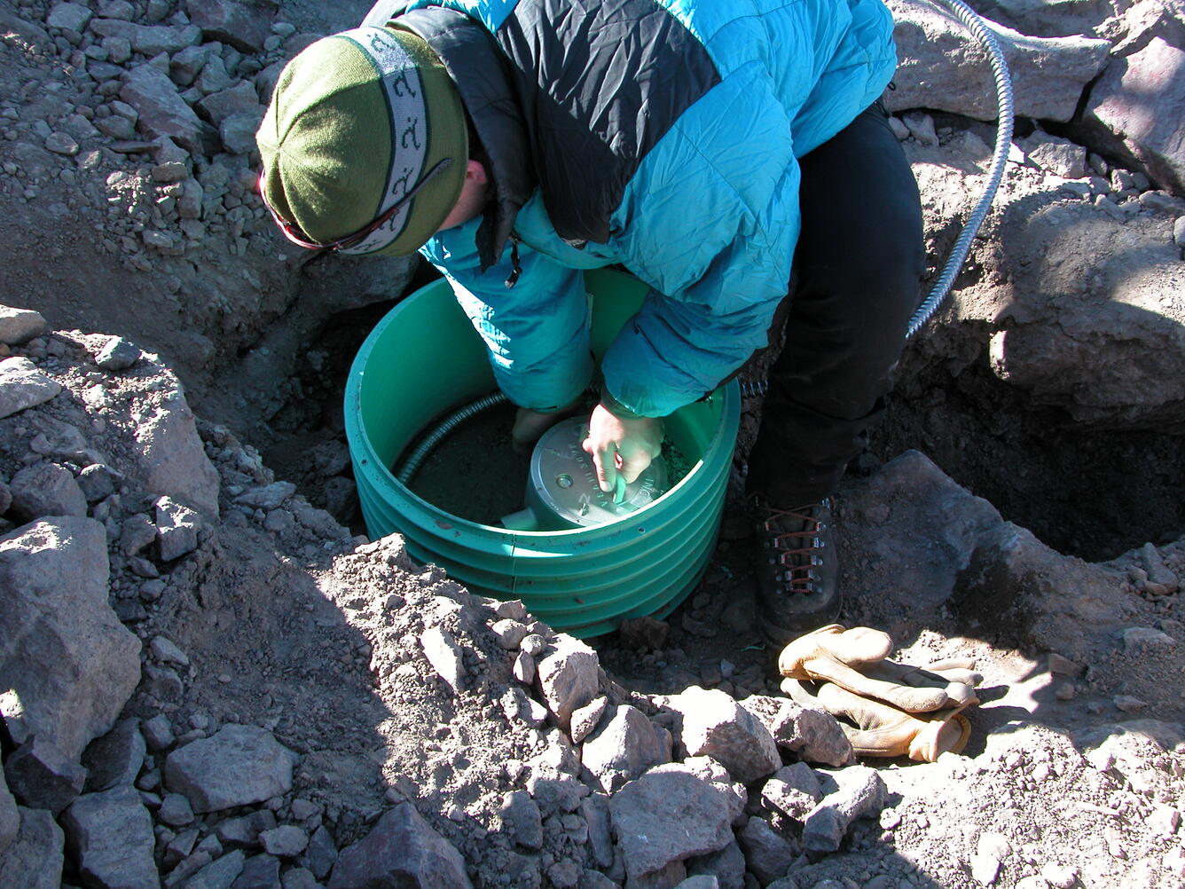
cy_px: 444
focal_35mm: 35
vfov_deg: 40.7
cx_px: 592
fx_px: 1198
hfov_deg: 52.6
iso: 100
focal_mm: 8.9
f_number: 4
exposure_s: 1/125
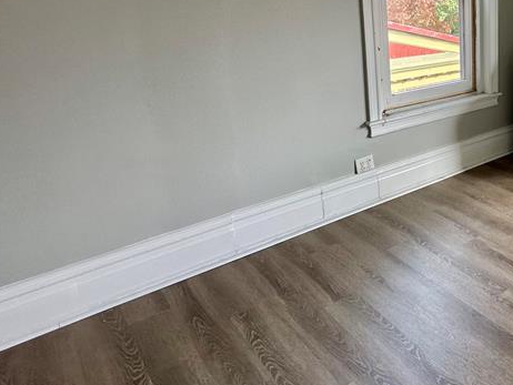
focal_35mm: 31
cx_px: 534
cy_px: 73
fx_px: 460
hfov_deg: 46.7
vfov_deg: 43.2
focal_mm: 2.22
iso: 64
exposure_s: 1/99
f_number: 2.2
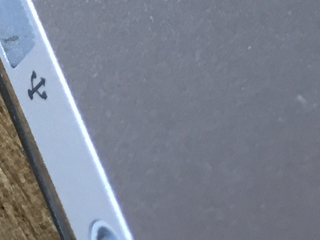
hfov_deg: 11.5
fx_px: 1303
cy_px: -149
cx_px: -456
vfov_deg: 10.1
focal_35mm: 141
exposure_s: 1/30
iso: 40
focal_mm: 4.15
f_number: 2.2
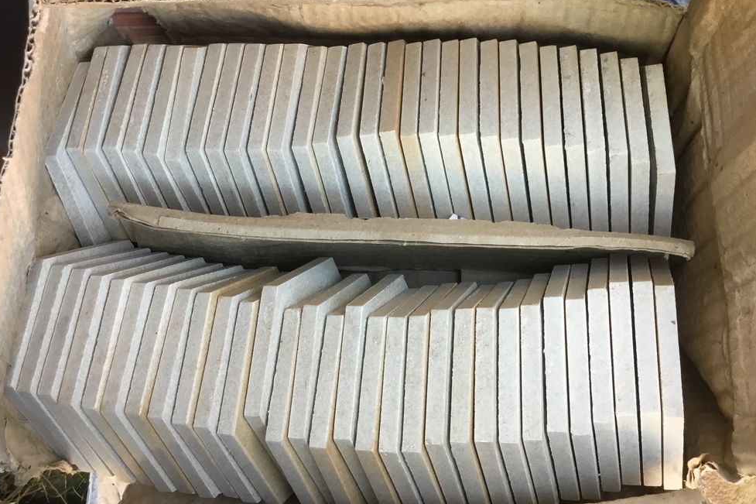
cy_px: 274
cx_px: 381
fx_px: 693
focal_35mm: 33
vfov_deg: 39.9
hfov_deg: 57.2
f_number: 2.4
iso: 32
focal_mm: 3.3
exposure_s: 1/33
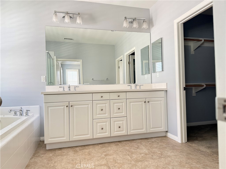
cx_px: 113
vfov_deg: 56.8
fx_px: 157
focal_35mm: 24
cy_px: 84
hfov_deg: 71.6
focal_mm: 6.76
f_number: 1.78
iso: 400
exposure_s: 1/60
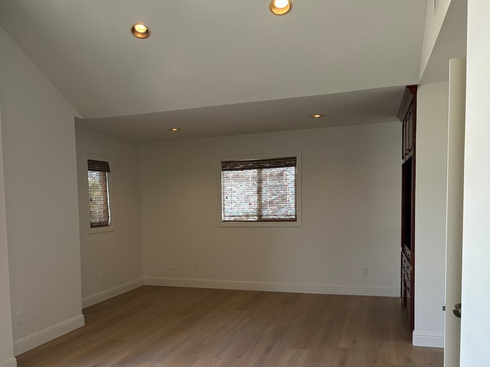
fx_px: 481
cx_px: 178
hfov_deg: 53.3
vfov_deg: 41.5
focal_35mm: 34
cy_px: 231
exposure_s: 1/153
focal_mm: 5.96
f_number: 1.6
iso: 125
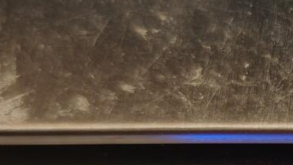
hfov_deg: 15.7
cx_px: 478
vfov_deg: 9.7
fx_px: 948
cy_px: 217
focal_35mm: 122
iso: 250
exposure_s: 1/164
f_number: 1.6
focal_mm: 6.06
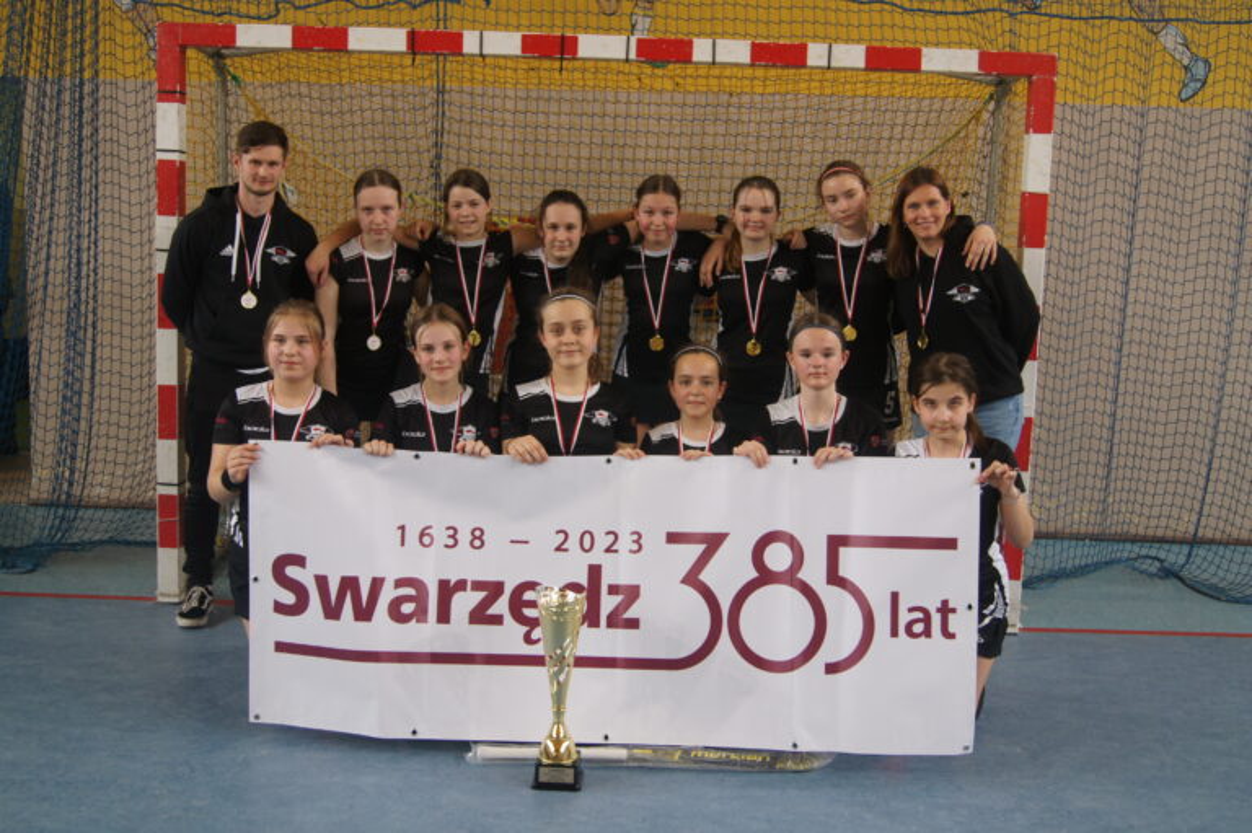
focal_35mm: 39
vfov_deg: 34.2
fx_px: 1355
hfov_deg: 49.6
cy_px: 416
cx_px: 626
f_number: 4
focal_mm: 26
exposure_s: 1/40
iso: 320
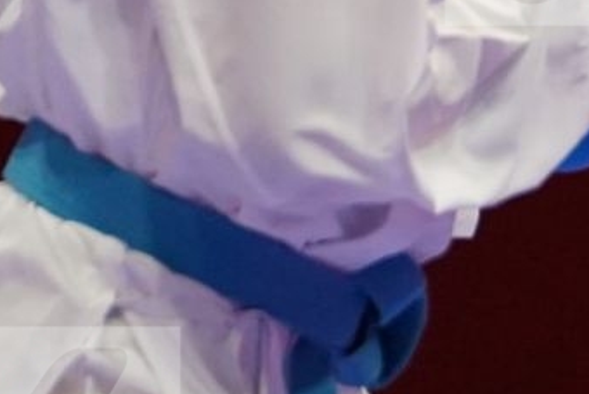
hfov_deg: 0.9
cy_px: -132
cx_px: 1194
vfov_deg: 0.6
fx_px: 36368
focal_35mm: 2222
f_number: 4
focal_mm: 280
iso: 2500
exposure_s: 1/1000
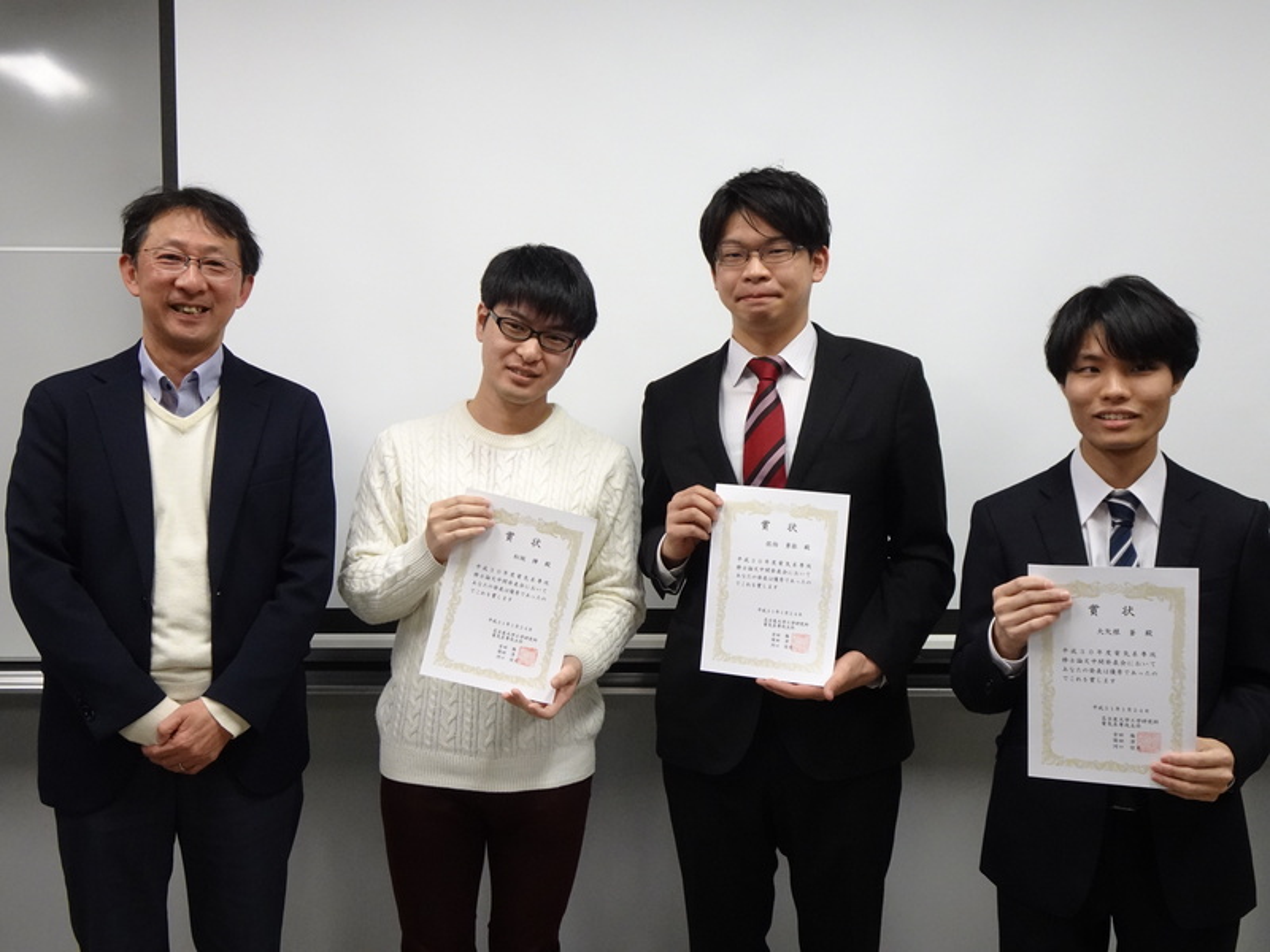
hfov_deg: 55.4
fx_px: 1211
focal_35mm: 33
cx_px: 635
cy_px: 476
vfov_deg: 42.9
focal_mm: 5.57
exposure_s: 1/60
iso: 500
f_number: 4
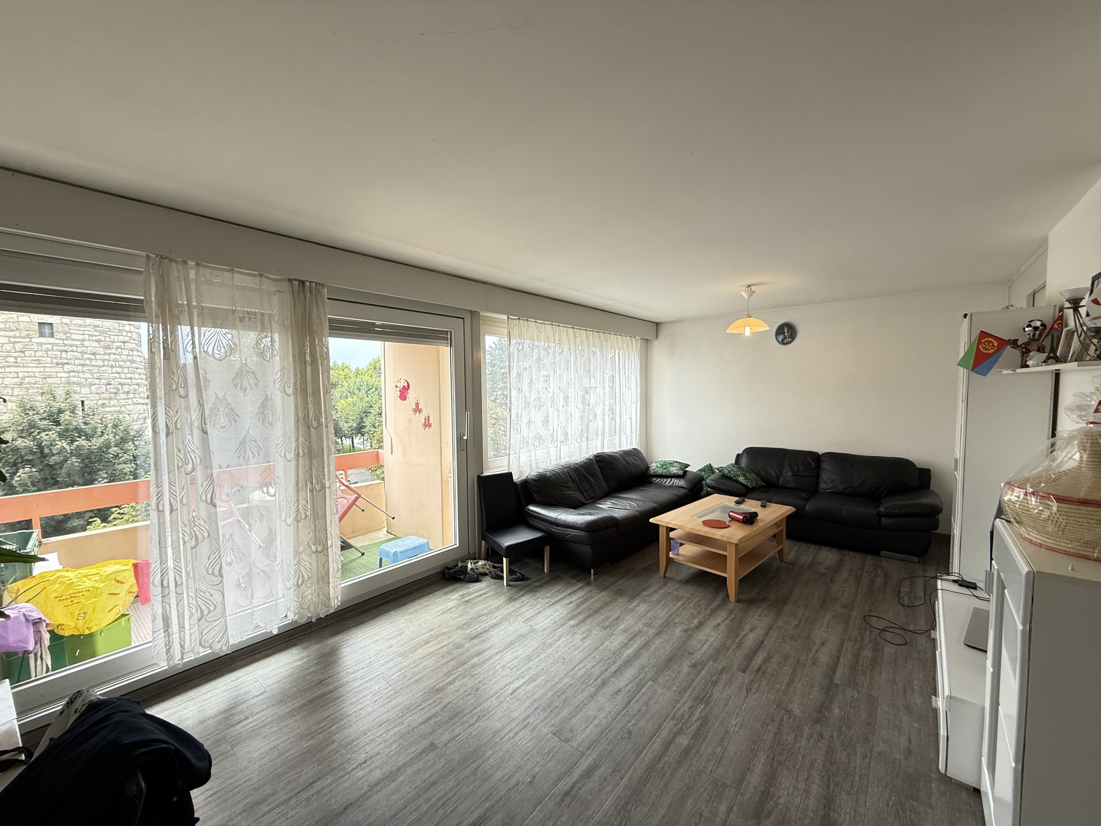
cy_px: 413
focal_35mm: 14
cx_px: 550
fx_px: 445
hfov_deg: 102.1
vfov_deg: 85.7
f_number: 2.2
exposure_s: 1/99
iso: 125
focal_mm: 2.22
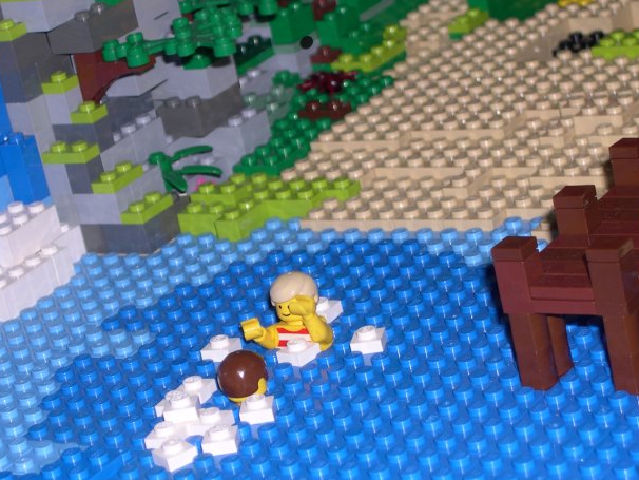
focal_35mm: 128
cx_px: 313
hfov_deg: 15.4
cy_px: 277
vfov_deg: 11.6
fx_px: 2364
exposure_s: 1/60
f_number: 4.6
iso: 100
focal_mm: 20.5
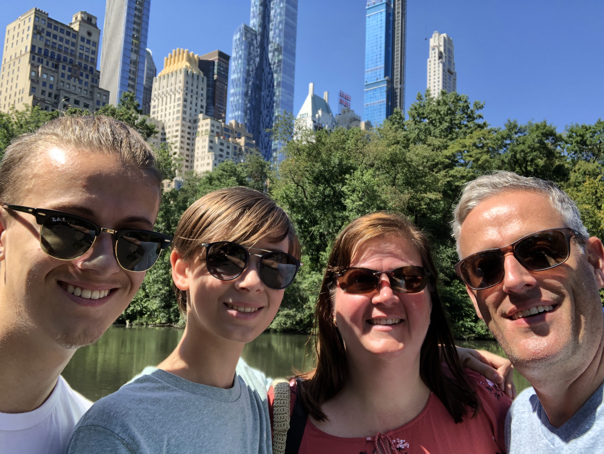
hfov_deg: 56.8
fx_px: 559
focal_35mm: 32
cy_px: 227
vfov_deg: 44.2
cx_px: 302
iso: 20
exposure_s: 1/287
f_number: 2.2
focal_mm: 2.87
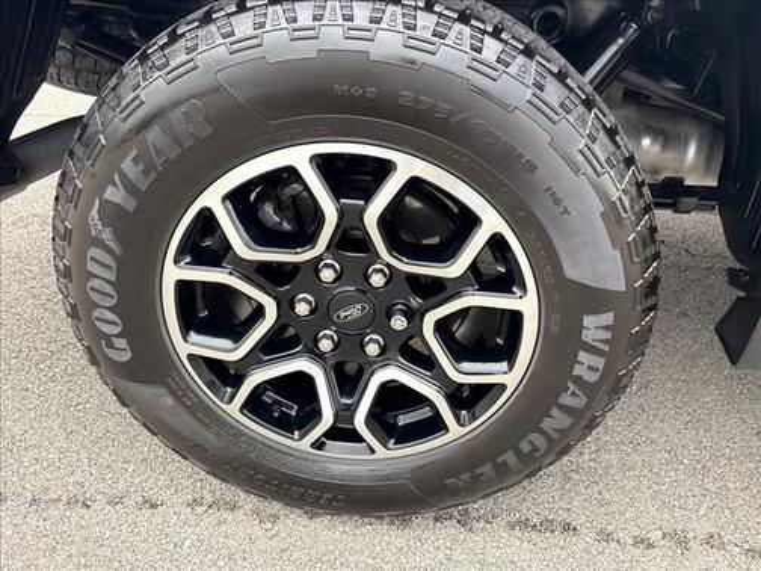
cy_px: 286
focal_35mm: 26
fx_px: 572
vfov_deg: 53.1
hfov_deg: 67.3
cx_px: 380
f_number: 1.6
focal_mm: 5.96
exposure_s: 1/120
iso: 125
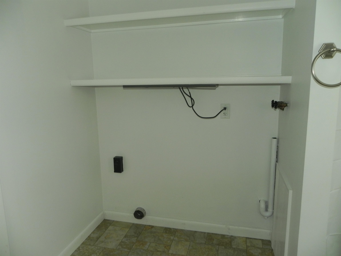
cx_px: 170
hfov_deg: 67.3
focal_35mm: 26
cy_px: 128
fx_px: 256
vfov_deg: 53.1
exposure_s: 1/30
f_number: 2.8
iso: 200
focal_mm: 4.6
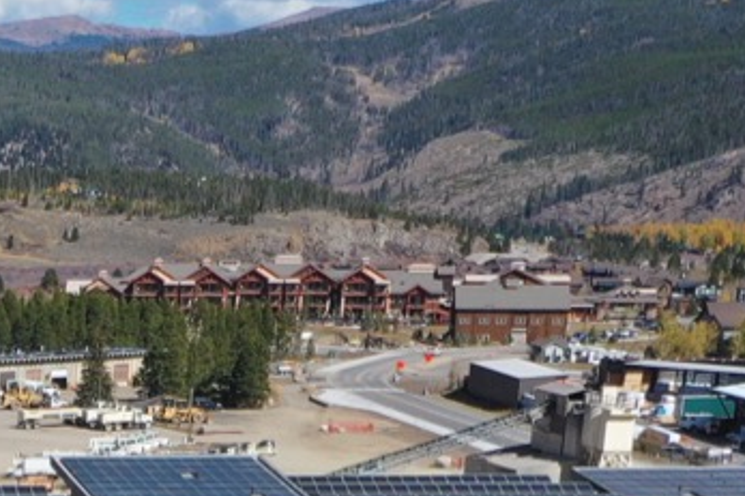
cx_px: -644
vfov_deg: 10.1
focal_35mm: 129
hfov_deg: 13.9
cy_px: 882
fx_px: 2668
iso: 100
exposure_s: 1/500
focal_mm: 10.26
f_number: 6.3
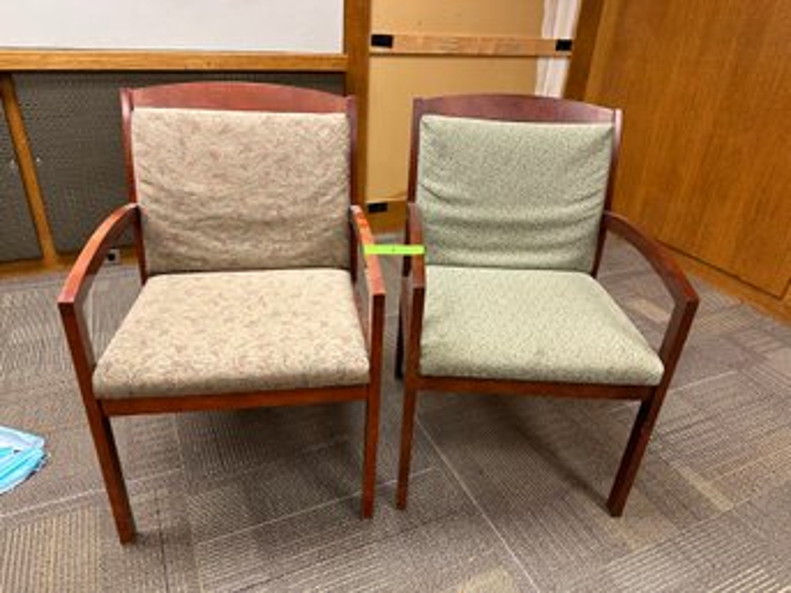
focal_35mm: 24
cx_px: 396
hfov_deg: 71.6
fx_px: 548
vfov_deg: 56.8
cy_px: 296
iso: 160
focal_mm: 6.86
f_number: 1.78
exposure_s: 1/60
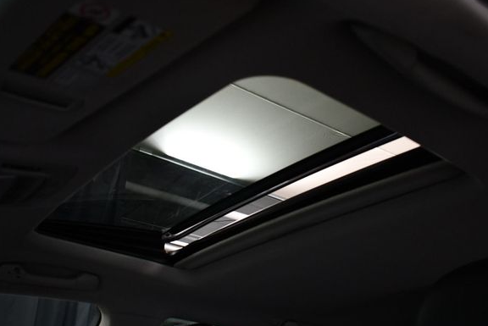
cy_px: 177
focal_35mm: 40
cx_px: 221
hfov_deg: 48.4
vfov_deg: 33.4
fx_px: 543
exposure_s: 1/125
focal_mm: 18
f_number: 3.5
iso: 1100
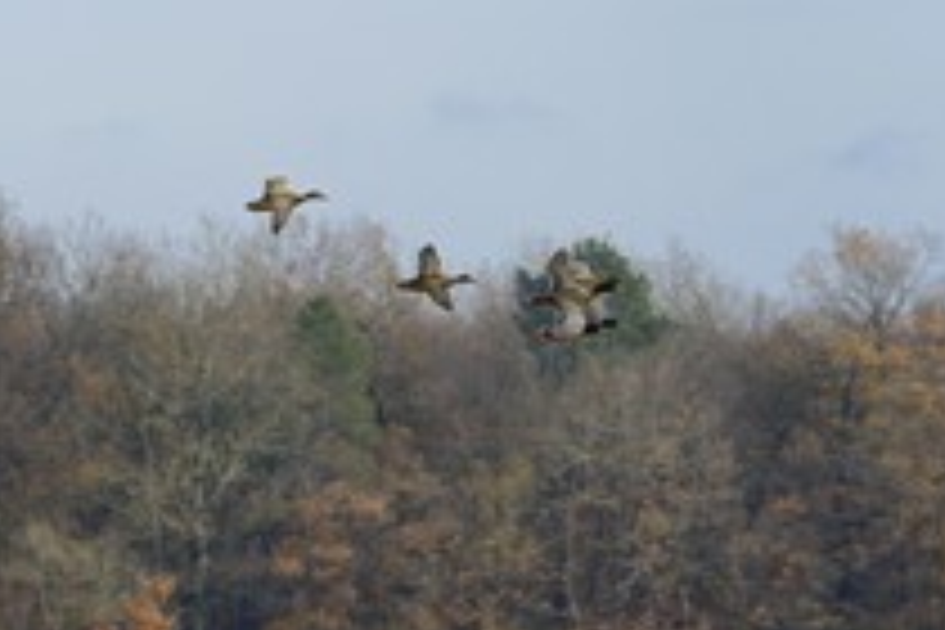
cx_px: 108
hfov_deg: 5.1
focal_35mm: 400
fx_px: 10499
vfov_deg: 3.4
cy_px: 410
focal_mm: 200
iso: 400
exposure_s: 1/400
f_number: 9
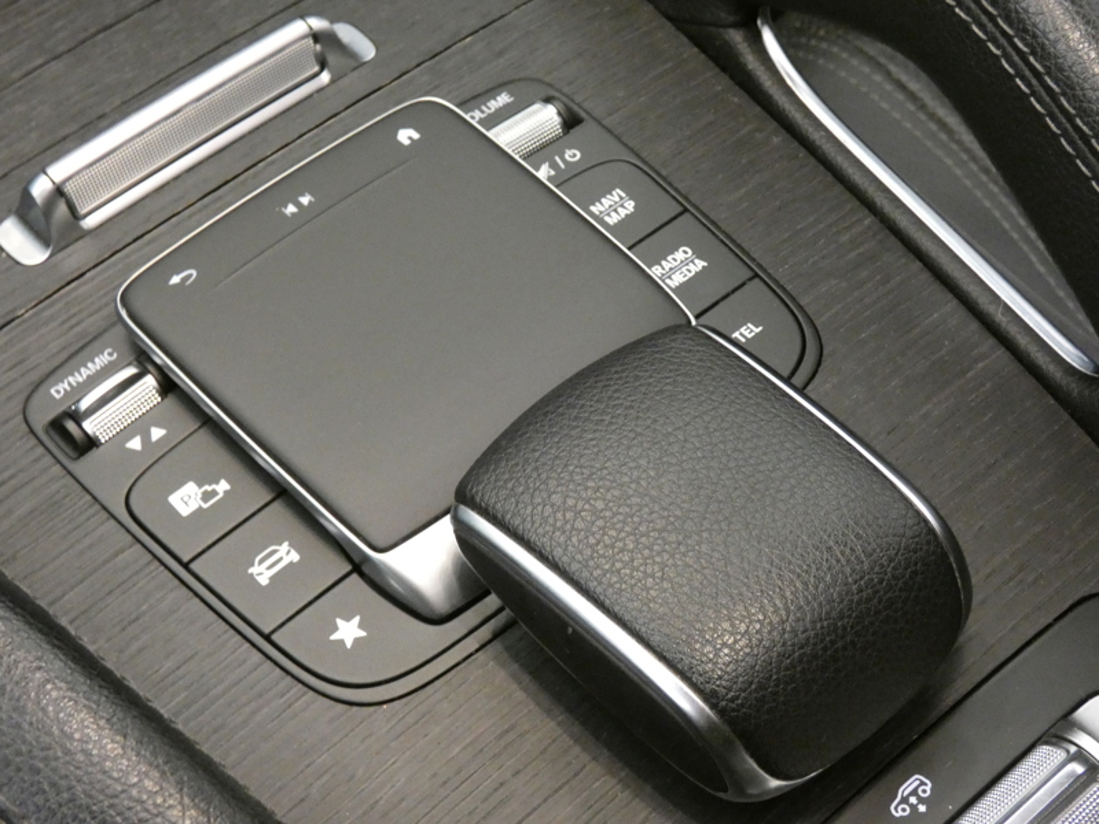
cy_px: 412
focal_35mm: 58
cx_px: 550
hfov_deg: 33.2
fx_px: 1841
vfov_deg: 25.2
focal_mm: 10.4
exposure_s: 1/15
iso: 1600
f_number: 4.1
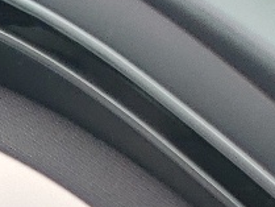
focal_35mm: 199
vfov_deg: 6.9
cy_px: 574
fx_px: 1582
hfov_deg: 8.0
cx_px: -643
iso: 50
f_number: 1.5
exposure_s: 1/435
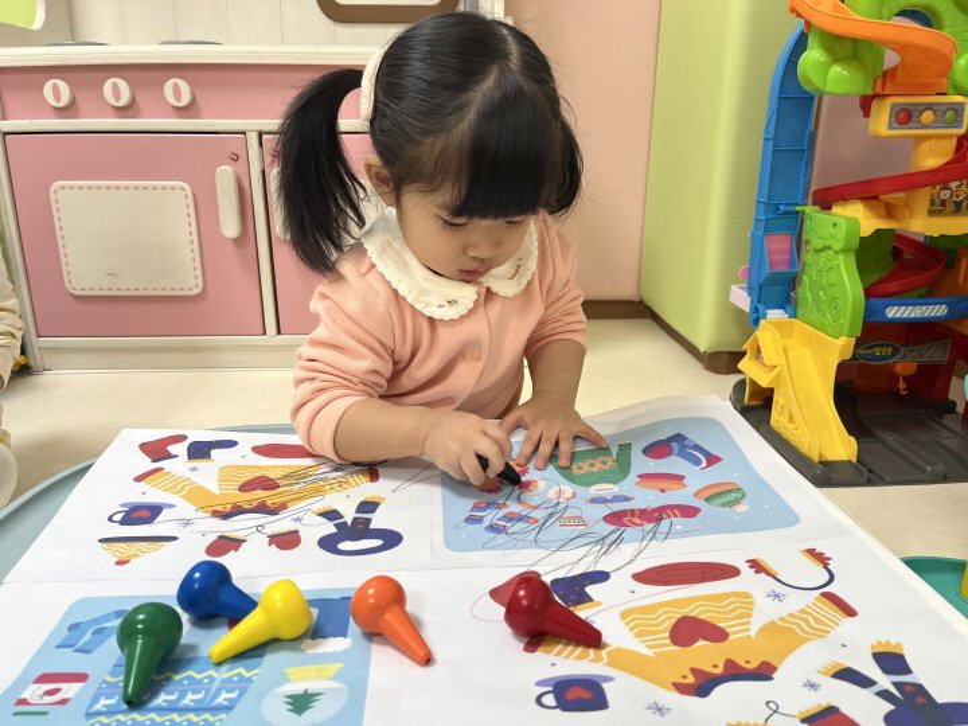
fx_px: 727
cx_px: 484
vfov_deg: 53.1
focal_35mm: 26
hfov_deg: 67.3
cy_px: 363
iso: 100
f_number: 1.6
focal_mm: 5.1
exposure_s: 1/120
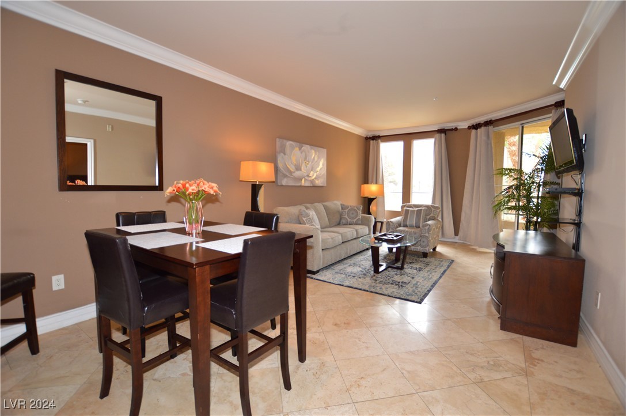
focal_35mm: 15
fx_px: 261
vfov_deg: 77.2
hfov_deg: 100.5
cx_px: 313
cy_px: 208
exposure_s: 1/60
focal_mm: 10
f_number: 3.5
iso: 400
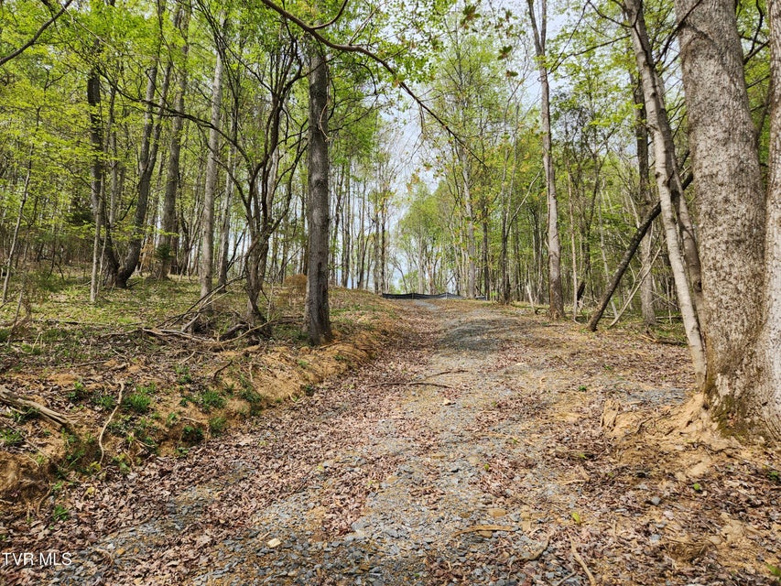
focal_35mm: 23
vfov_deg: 58.9
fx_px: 519
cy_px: 293
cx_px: 390
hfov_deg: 73.9
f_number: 1.8
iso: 20
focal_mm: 5.4
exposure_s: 1/796
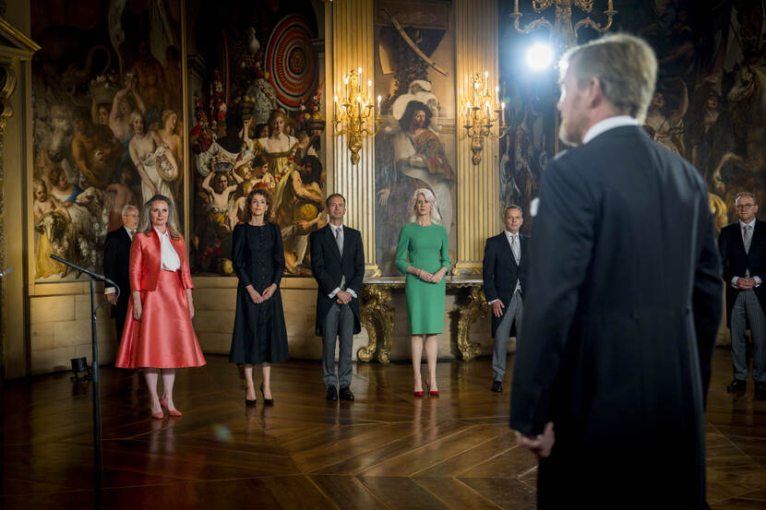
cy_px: 255
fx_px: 1000
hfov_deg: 41.9
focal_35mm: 47
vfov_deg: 28.6
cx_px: 383
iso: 2000
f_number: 2.8
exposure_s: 1/250
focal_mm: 47
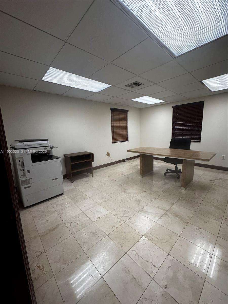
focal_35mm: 14
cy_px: 152
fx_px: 123
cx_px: 114
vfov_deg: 102.1
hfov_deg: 85.7
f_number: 2.2
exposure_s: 1/120
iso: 80
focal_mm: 2.22
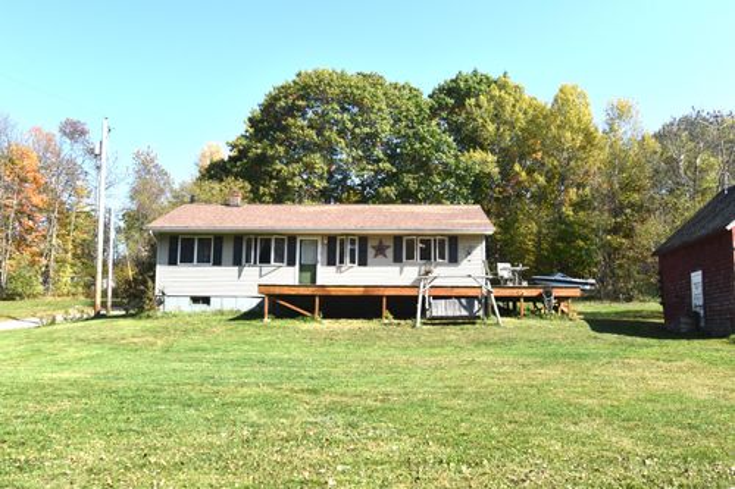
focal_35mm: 30
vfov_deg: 43.6
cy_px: 244
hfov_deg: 61.9
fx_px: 612
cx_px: 368
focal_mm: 20
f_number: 9
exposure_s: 1/320
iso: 200
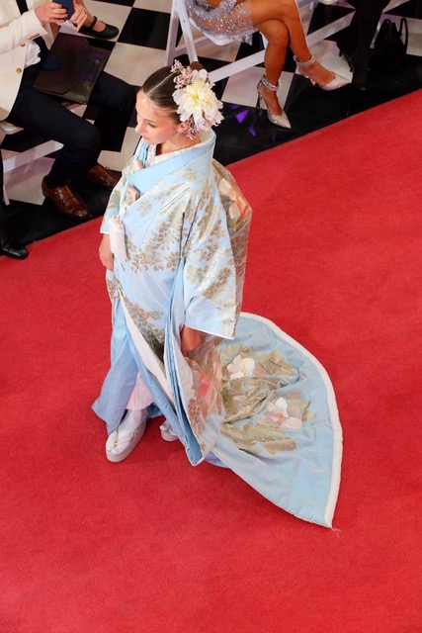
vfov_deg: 27.0
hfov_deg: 18.2
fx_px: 1318
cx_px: 211
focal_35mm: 75
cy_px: 316
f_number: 5.6
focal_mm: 50
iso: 1250
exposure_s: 1/30
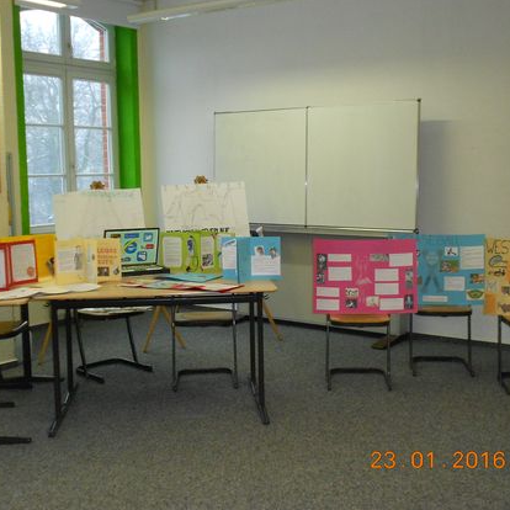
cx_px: 273
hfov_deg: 38.3
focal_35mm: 44
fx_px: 733
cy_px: 254
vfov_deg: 38.3
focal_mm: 6.7
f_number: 3.9
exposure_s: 1/30
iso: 320
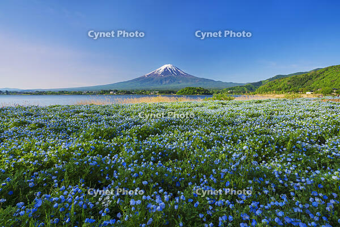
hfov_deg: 90.0
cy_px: 114
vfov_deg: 67.4
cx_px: 170
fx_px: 170
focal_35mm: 18
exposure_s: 1/15
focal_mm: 18
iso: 100
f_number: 13
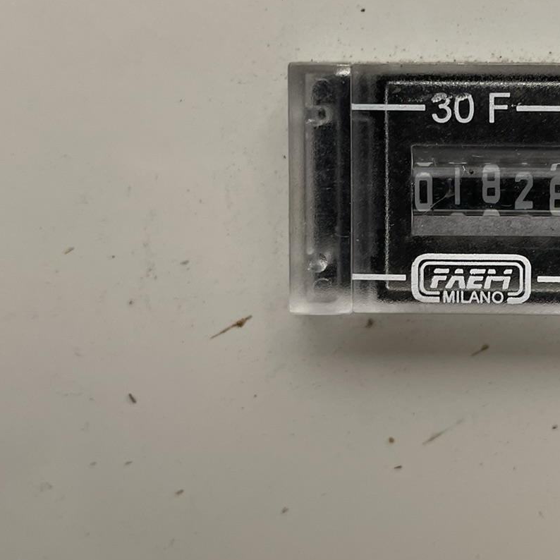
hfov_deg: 29.1
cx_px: 479
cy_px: 164
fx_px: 1043
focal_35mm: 57
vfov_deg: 29.7
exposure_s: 1/100
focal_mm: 5.1
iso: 100
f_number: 1.6
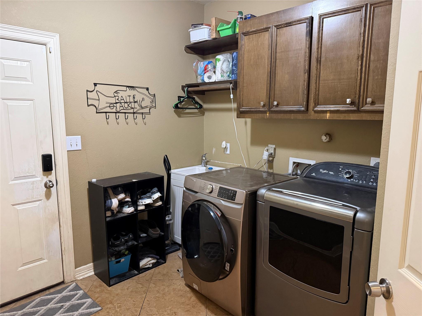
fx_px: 293
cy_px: 158
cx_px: 211
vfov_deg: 56.8
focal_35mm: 24
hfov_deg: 71.6
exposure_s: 1/60
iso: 800
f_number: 1.78
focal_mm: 6.76
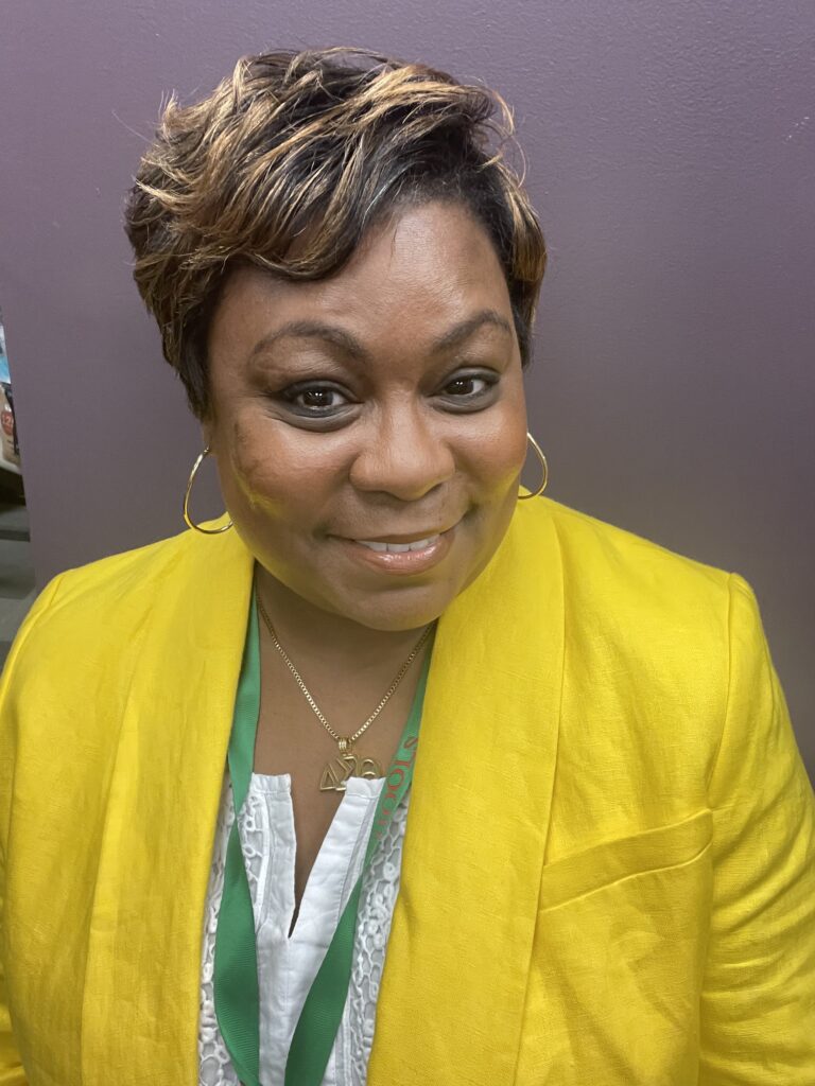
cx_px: 408
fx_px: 942
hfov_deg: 46.8
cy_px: 543
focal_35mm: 30
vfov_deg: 60.0
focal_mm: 2.71
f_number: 2.2
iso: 250
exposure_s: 1/60
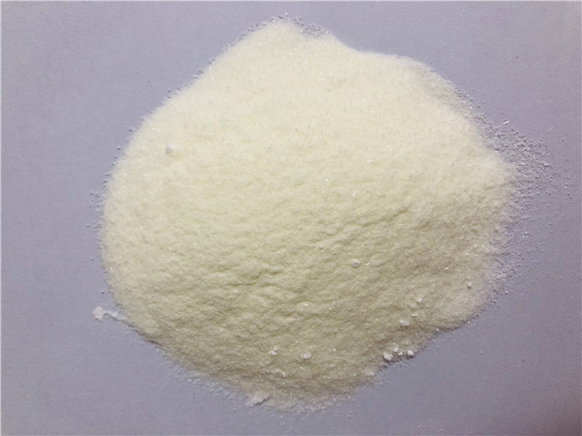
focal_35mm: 28
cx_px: 291
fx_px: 471
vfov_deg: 49.7
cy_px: 218
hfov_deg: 63.4
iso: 40
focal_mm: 3.99
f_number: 1.8
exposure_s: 1/24
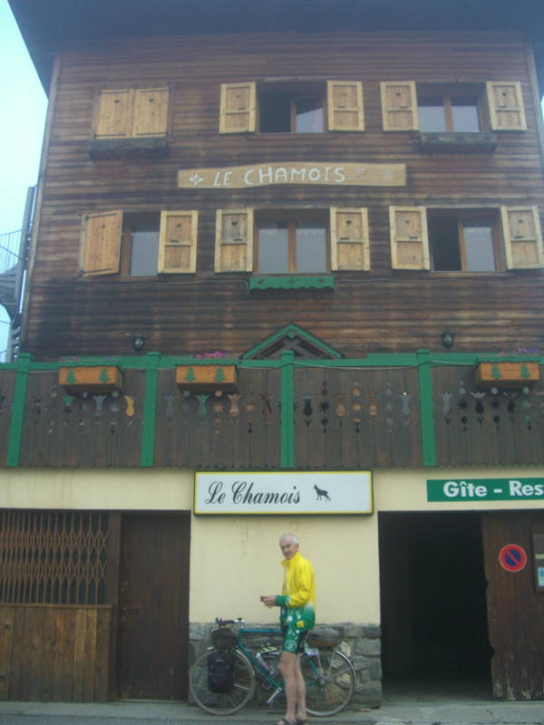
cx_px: 272
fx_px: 796
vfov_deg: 49.0
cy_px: 362
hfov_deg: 37.7
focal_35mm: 38
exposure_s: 1/160
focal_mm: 7.9
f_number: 2.8
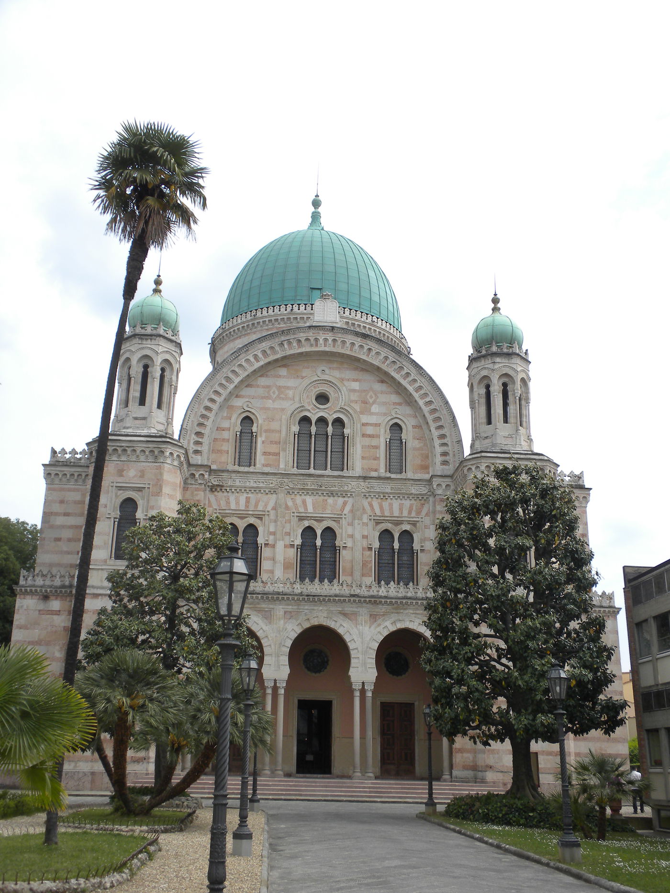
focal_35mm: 37
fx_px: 955
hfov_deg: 38.7
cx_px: 335
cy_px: 446
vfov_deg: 50.1
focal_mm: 6.6
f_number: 10
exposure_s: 1/94.8
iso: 64
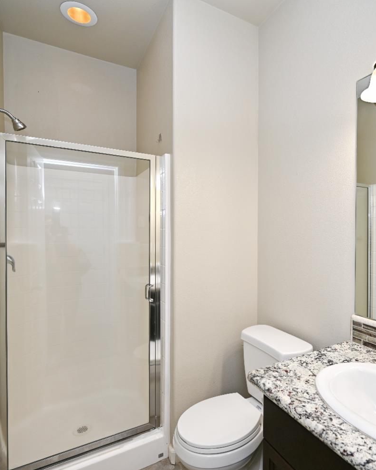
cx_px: 227
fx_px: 278
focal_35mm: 20
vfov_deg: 80.4
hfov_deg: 67.4
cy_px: 238
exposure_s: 1/60
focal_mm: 14
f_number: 4
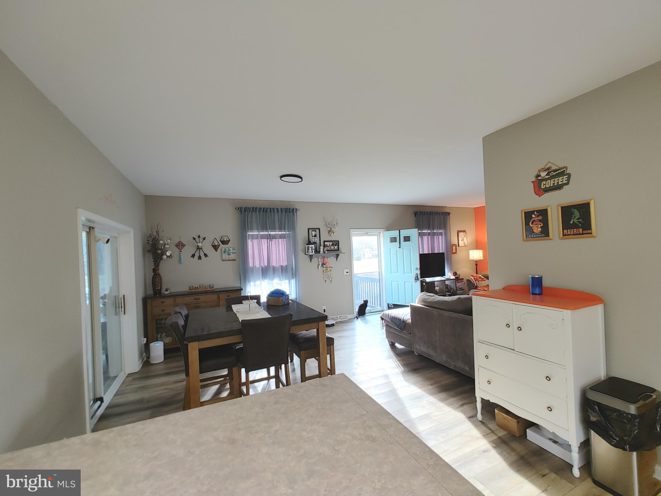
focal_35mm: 15
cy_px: 248
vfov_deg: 81.7
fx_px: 286
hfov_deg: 98.2
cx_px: 330
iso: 100
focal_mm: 1.78
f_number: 1.9
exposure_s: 1/24
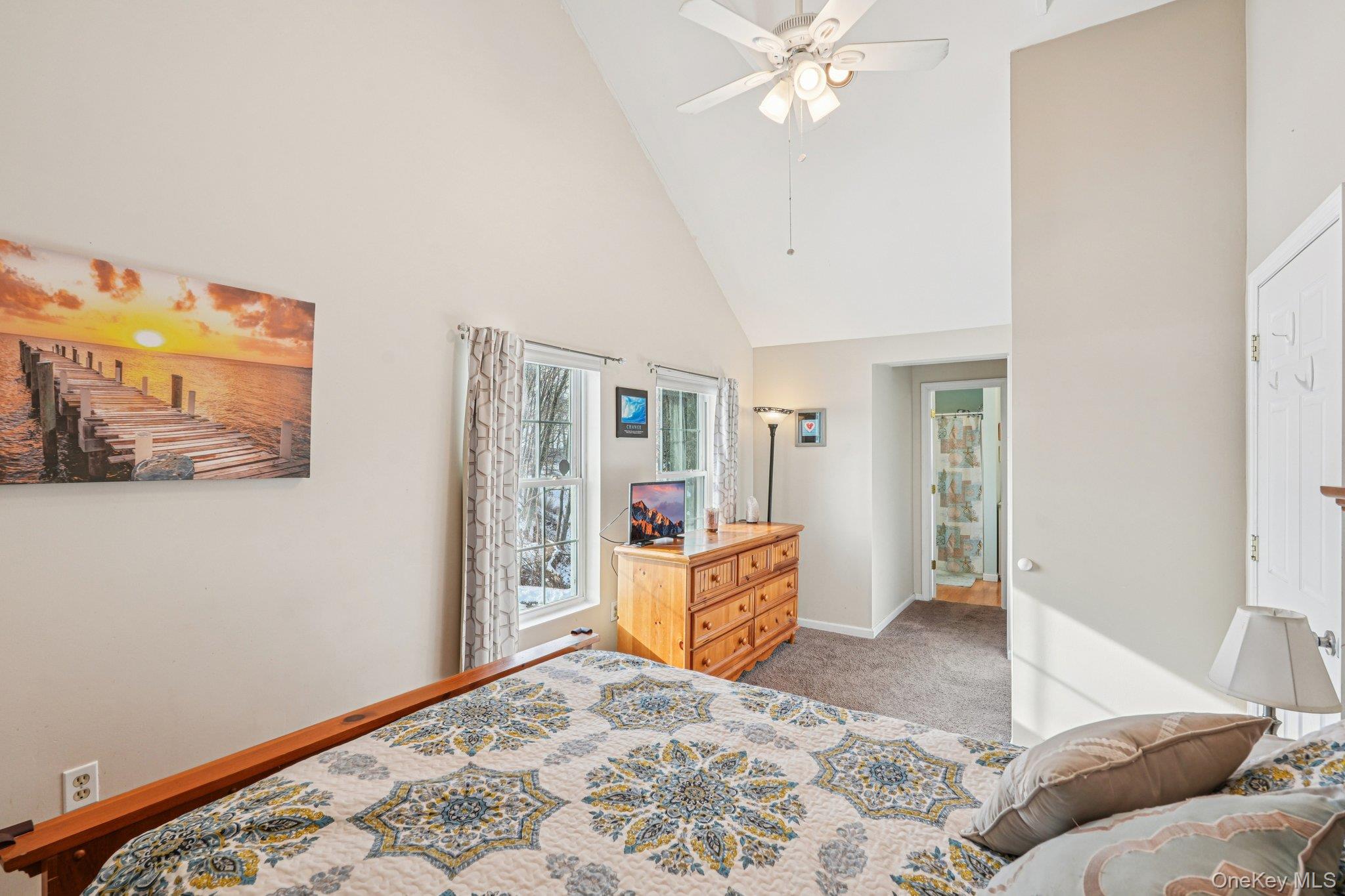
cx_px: 672
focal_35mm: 16
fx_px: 598
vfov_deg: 73.7
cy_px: 448
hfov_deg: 96.7
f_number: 8
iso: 250
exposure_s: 1/30
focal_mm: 16
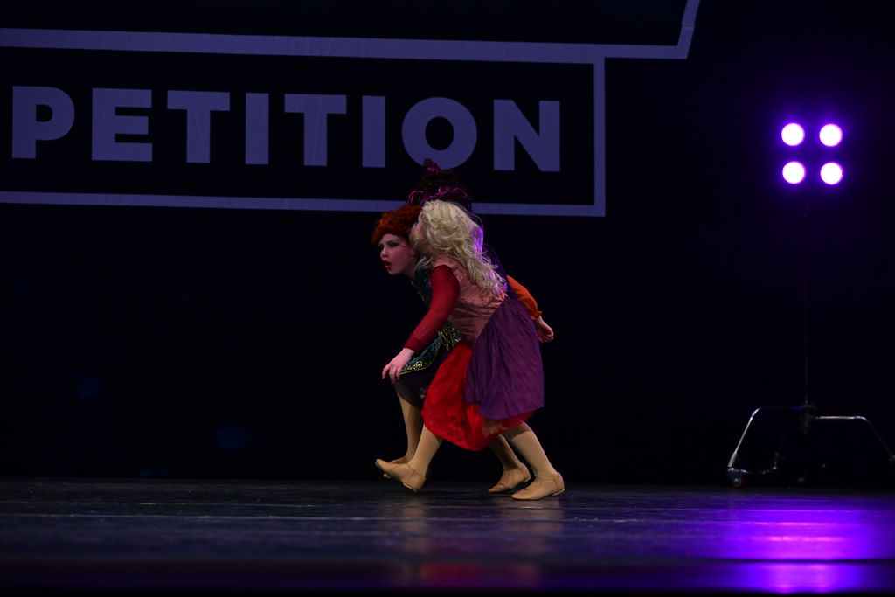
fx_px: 3356
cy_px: 298
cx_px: 448
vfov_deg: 10.2
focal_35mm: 135
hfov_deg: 15.2
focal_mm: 135
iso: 2500
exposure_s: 1/800
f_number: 4
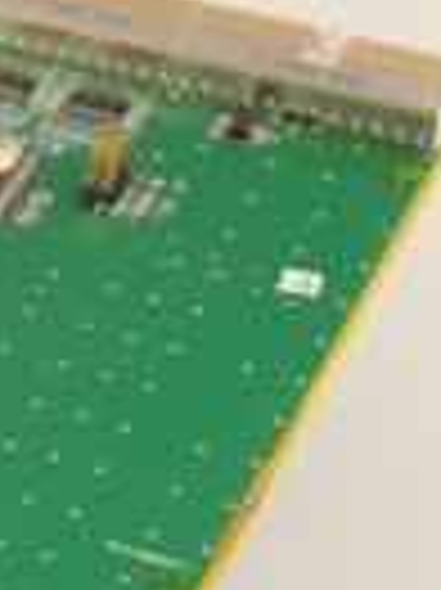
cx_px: -608
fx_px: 3743
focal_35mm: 220
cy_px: 574
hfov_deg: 6.4
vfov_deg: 9.0
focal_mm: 50
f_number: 13
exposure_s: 1/160
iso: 1600
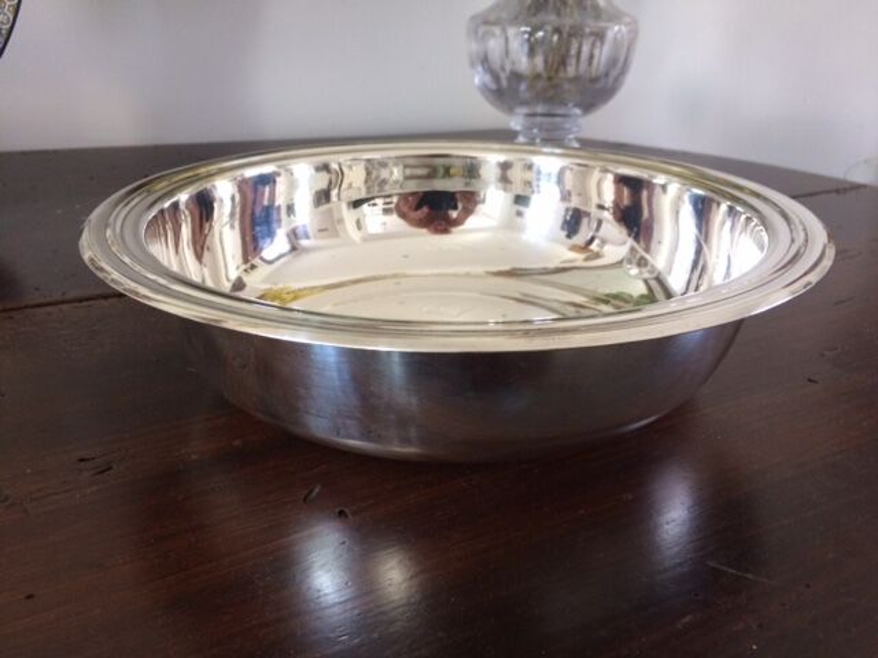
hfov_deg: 61.7
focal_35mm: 29
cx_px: 439
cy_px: 329
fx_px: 736
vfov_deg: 48.2
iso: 200
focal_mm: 4.15
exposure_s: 1/33
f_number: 2.2
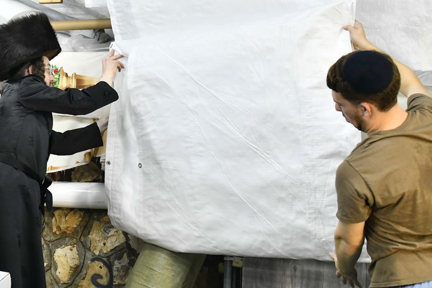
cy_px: 84
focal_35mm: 57
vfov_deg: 23.6
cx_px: 56
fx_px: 684
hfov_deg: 33.5
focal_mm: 28
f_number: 5
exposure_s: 1/250
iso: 1600
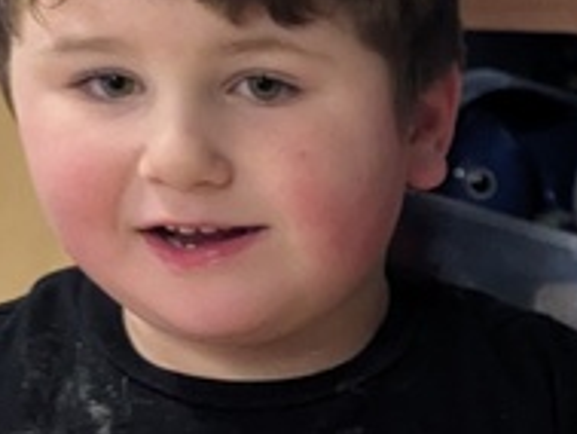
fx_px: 2168
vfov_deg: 11.0
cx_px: 1111
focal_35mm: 130
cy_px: 646
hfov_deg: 13.3
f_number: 1.85
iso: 1188
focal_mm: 6.81
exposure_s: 1/120
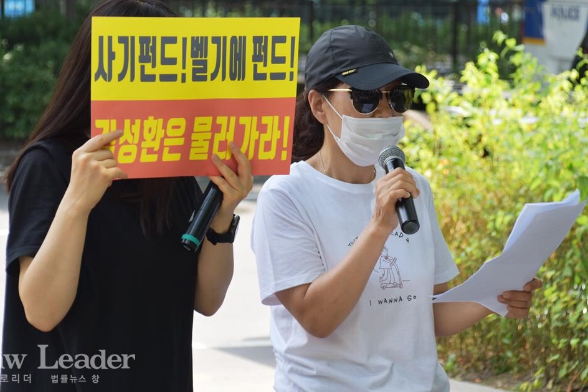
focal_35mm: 140
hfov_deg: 14.7
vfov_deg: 9.8
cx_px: 277
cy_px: 180
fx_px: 2286
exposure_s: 1/100
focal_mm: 86
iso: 100
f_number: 5.3
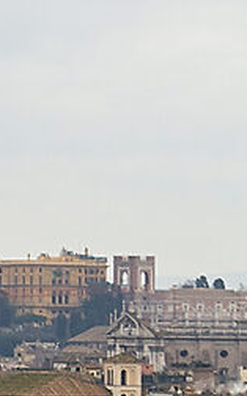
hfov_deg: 3.6
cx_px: 1175
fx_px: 3670
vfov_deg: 6.2
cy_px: 351
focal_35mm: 340
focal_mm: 35
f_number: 11
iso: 320
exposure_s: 1/40
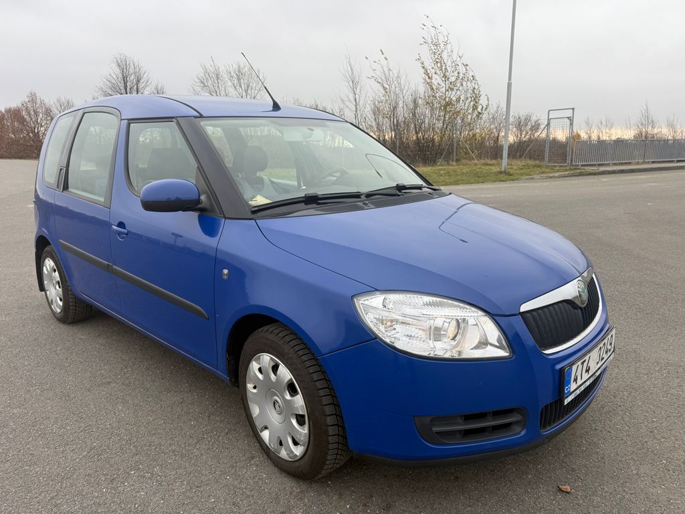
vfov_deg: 56.8
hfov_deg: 71.6
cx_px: 342
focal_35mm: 24
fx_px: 475
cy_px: 257
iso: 80
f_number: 1.78
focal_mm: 6.76
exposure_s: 1/858
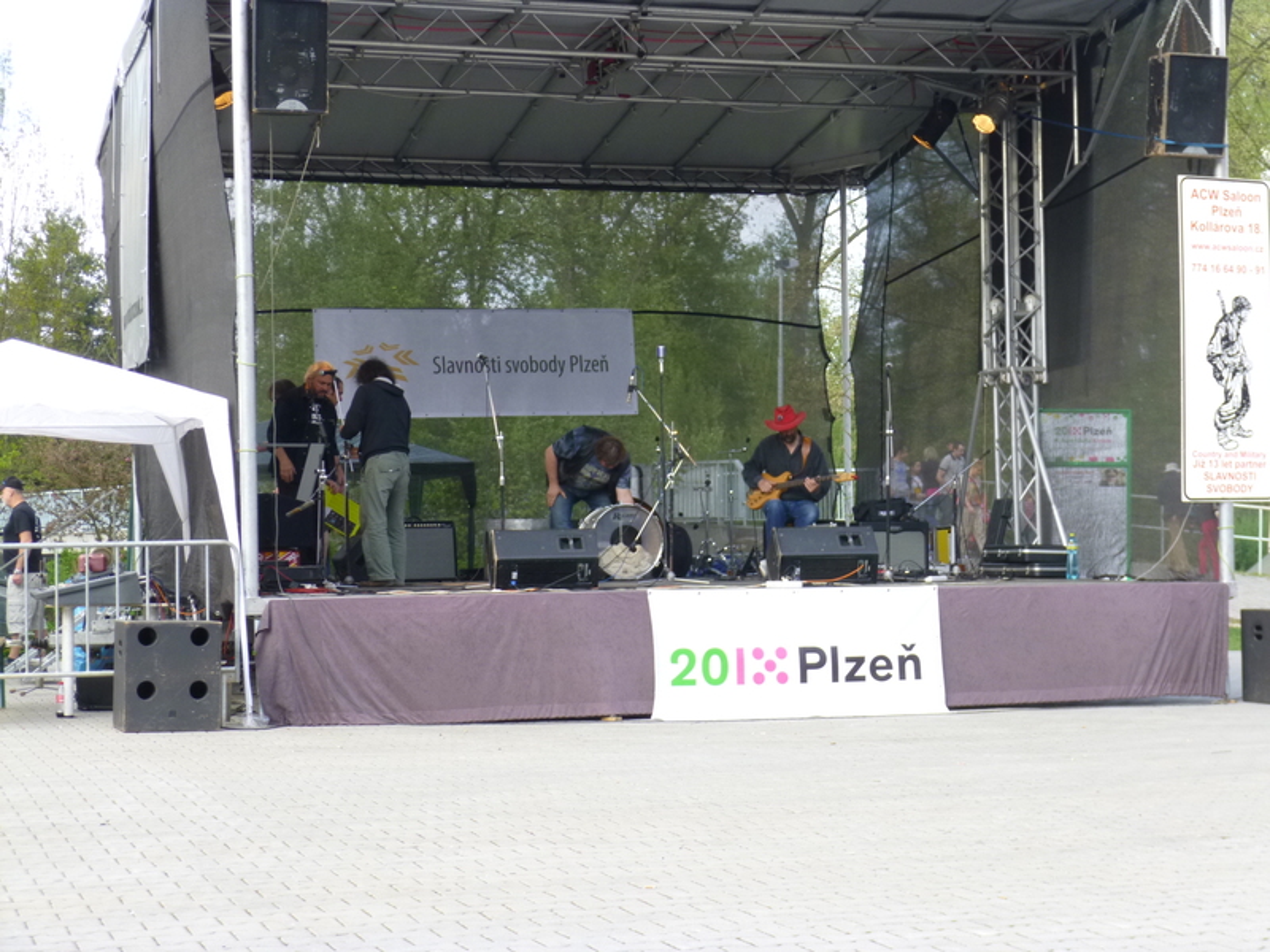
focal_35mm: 64
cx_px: 635
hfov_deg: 30.3
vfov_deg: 22.9
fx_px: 2348
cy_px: 476
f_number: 4.5
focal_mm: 11.5
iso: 125
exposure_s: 1/80
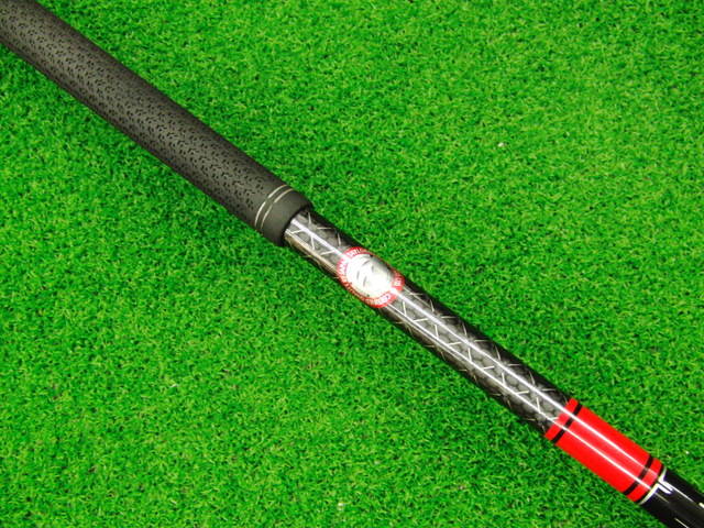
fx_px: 752
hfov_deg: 50.1
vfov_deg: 38.7
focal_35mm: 37
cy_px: 264
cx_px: 352
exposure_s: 1/25
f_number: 3.6
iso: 400
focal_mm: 6.42
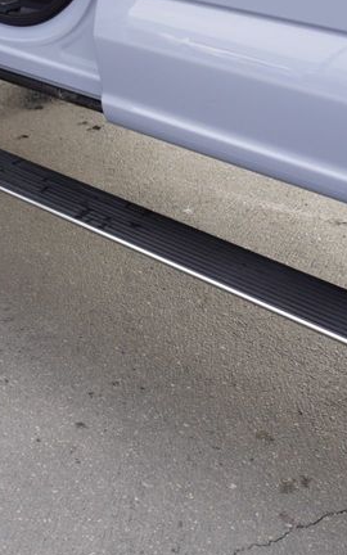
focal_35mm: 58
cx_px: 31
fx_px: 878
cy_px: 302
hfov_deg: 21.8
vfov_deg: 35.1
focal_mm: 16
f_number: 4.5
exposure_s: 1/80
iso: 100
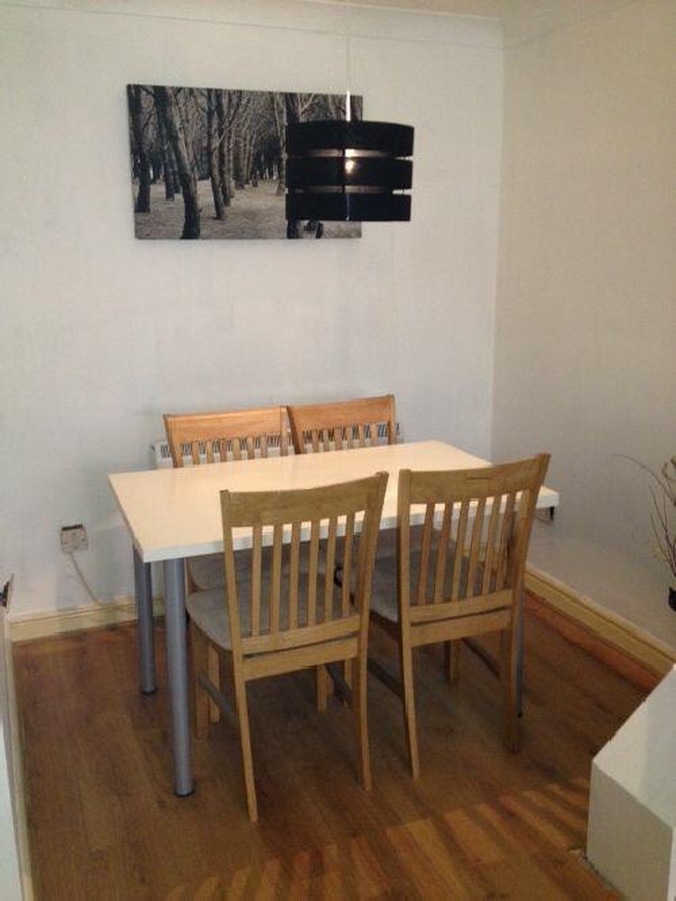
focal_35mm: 35
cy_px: 450
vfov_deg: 52.6
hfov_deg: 40.7
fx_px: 912
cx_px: 338
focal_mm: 4.28
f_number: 2.4
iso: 200
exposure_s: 1/20
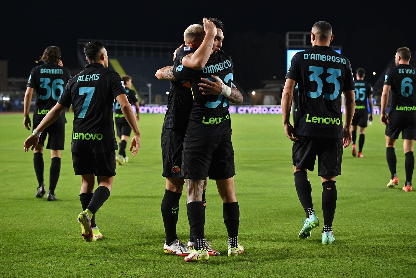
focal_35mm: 70
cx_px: 208
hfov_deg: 28.8
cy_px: 139
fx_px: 809
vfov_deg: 19.5
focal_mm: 70
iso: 2500
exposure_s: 1/500
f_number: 3.5
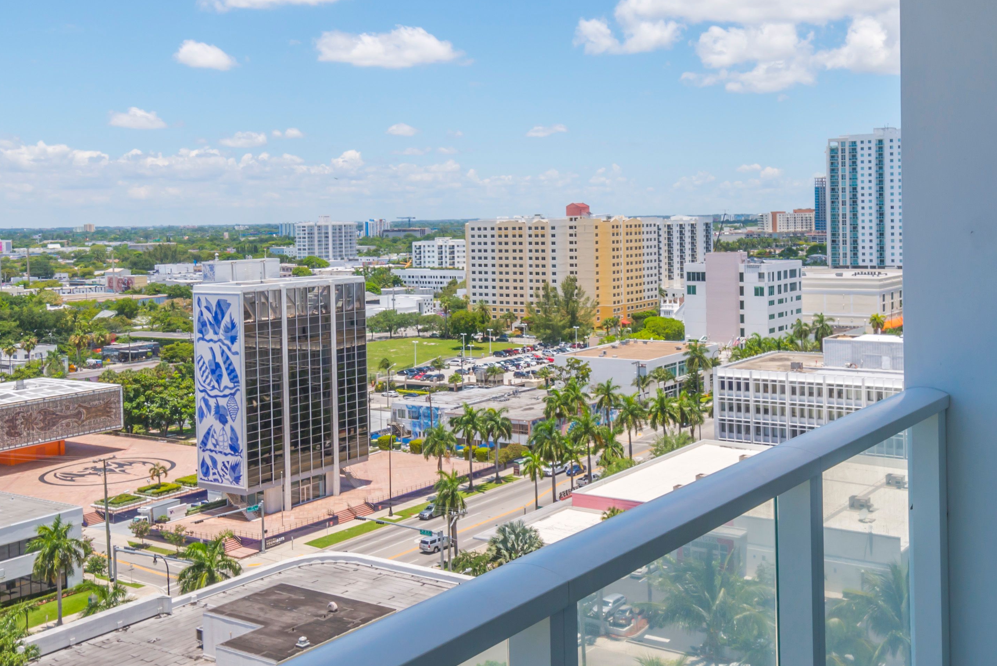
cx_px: 576
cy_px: 250
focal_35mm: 41
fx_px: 1136
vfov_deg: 32.5
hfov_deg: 47.2
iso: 100
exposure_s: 1/320
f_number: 11
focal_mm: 16
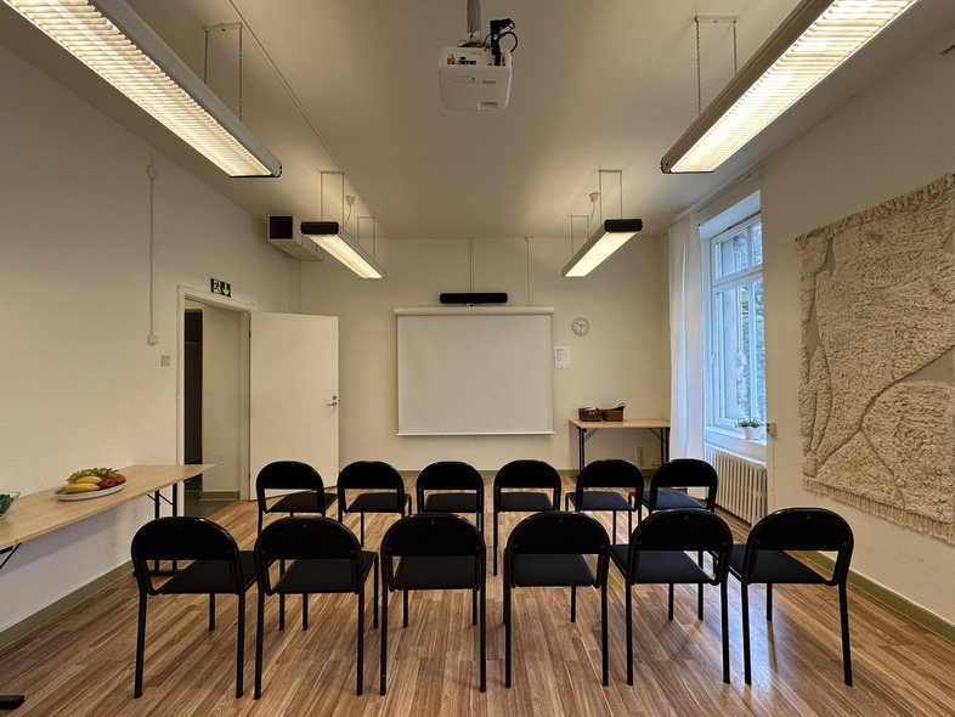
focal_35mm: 14
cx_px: 478
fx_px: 386
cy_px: 358
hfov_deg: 102.0
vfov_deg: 85.7
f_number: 2.2
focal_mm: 2.22
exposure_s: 1/100
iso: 64
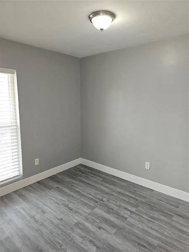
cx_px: 94
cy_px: 126
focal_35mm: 23
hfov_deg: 58.9
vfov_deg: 73.9
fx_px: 167
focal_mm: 6.3
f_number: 1.7
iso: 125
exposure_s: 1/60
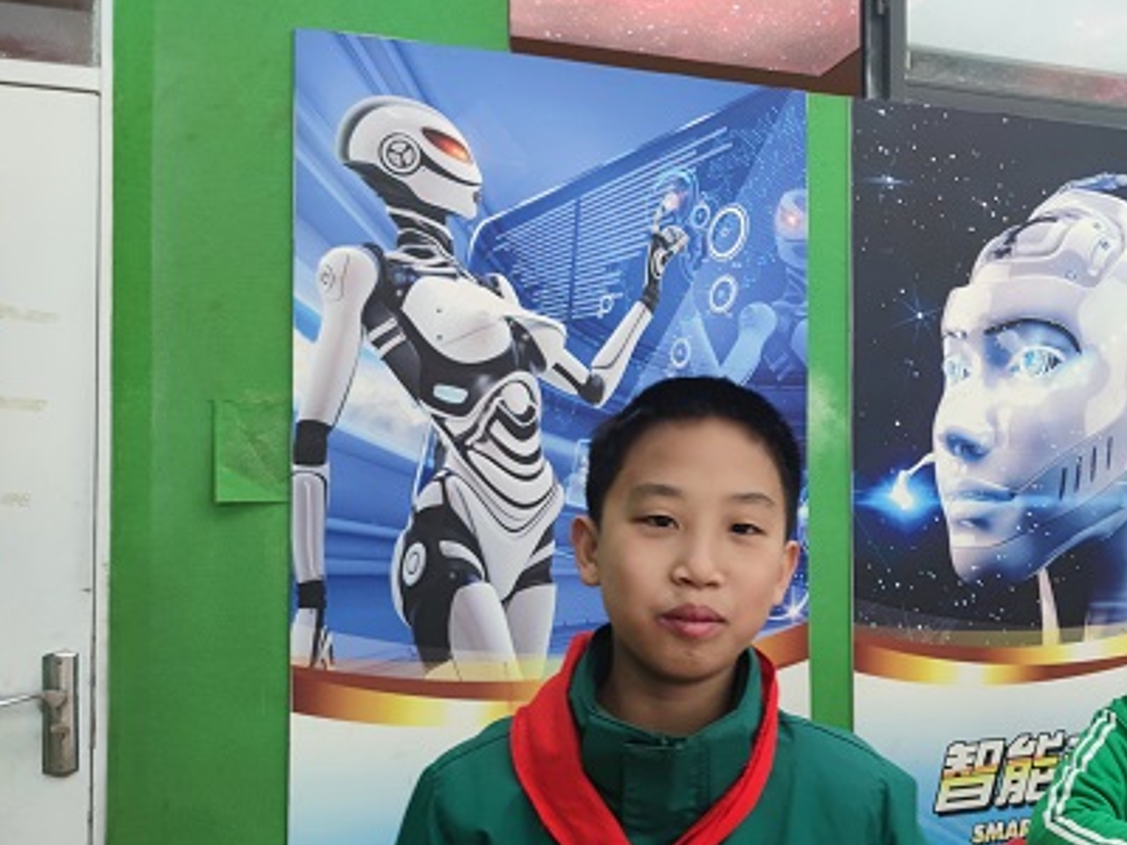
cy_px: 425
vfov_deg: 39.7
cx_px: 766
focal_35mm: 36
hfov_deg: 50.3
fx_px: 1172
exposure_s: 1/100
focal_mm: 6.72
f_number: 1.69
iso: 210
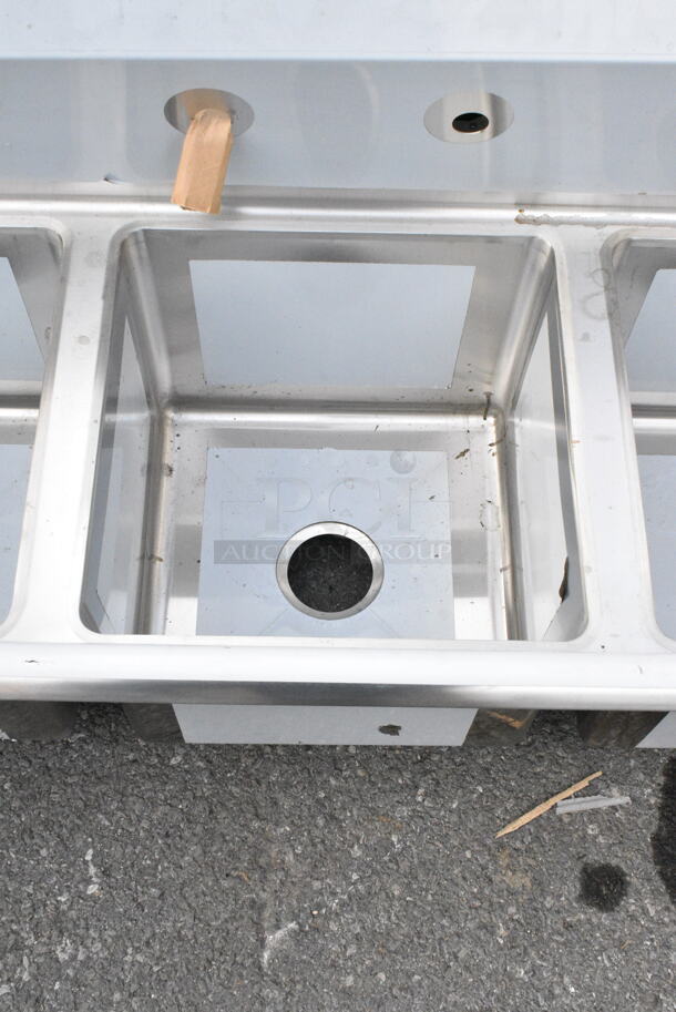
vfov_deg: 46.4
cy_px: 506
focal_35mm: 42
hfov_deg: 31.9
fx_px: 1181
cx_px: 338
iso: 6400
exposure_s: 1/800
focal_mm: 28
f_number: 14
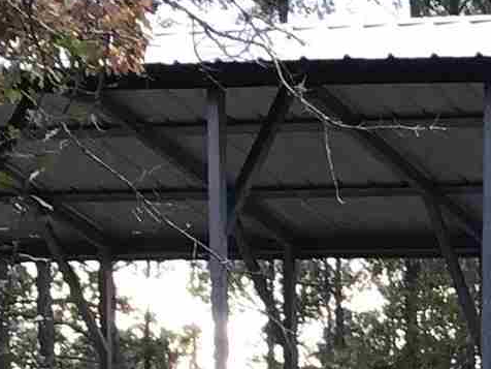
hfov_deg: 9.1
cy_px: 916
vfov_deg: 7.0
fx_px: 2837
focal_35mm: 200
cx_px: 1060
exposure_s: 1/120
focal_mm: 3.3
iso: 40
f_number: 2.4
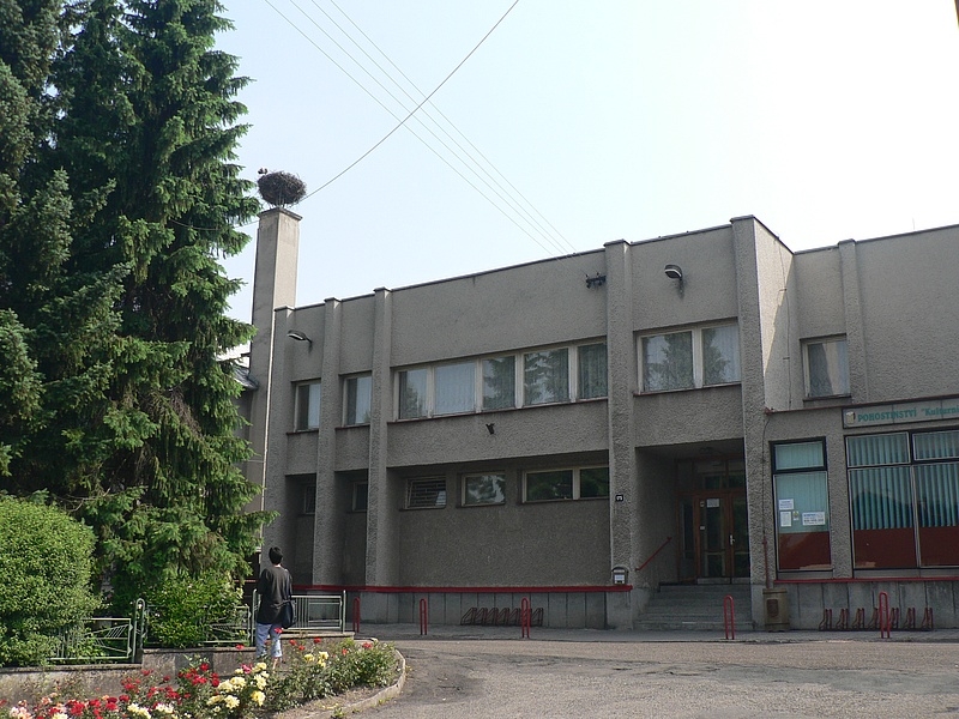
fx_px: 997
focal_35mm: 36
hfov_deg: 51.4
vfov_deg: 39.7
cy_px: 360
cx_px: 480
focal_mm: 6
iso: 80
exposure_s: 1/125
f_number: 4
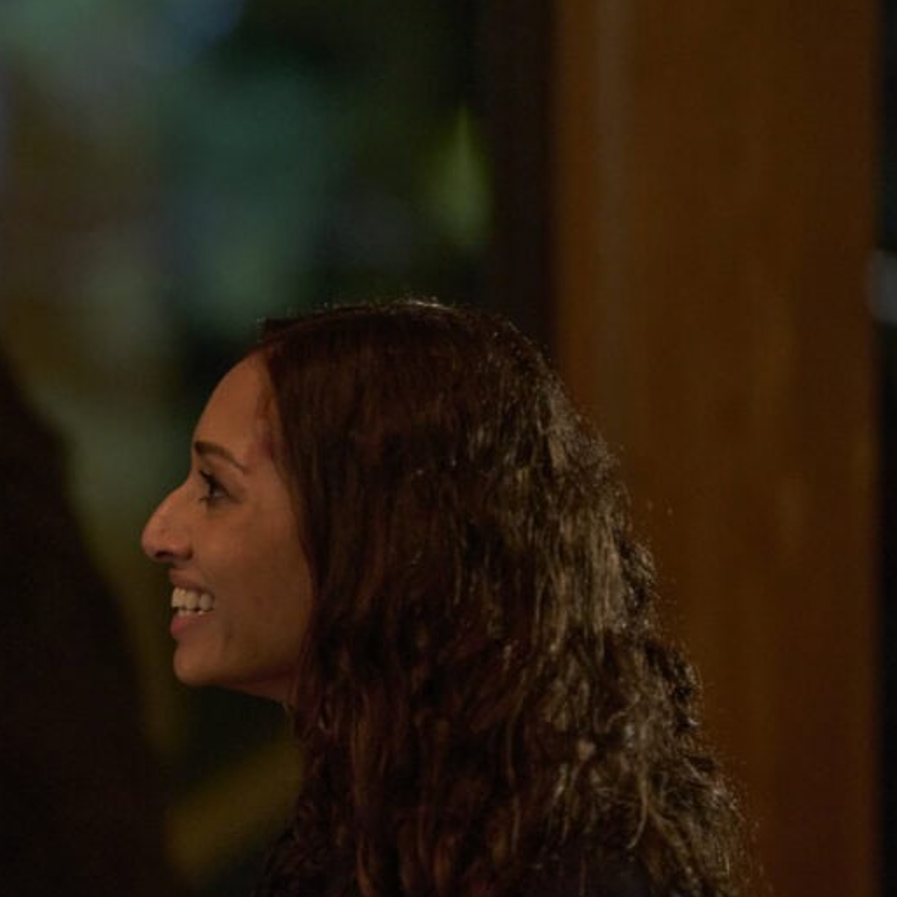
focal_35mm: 229
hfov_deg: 7.6
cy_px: 564
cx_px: 19
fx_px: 6714
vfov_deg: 7.6
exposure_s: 1/160
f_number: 2
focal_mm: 135
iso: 4000
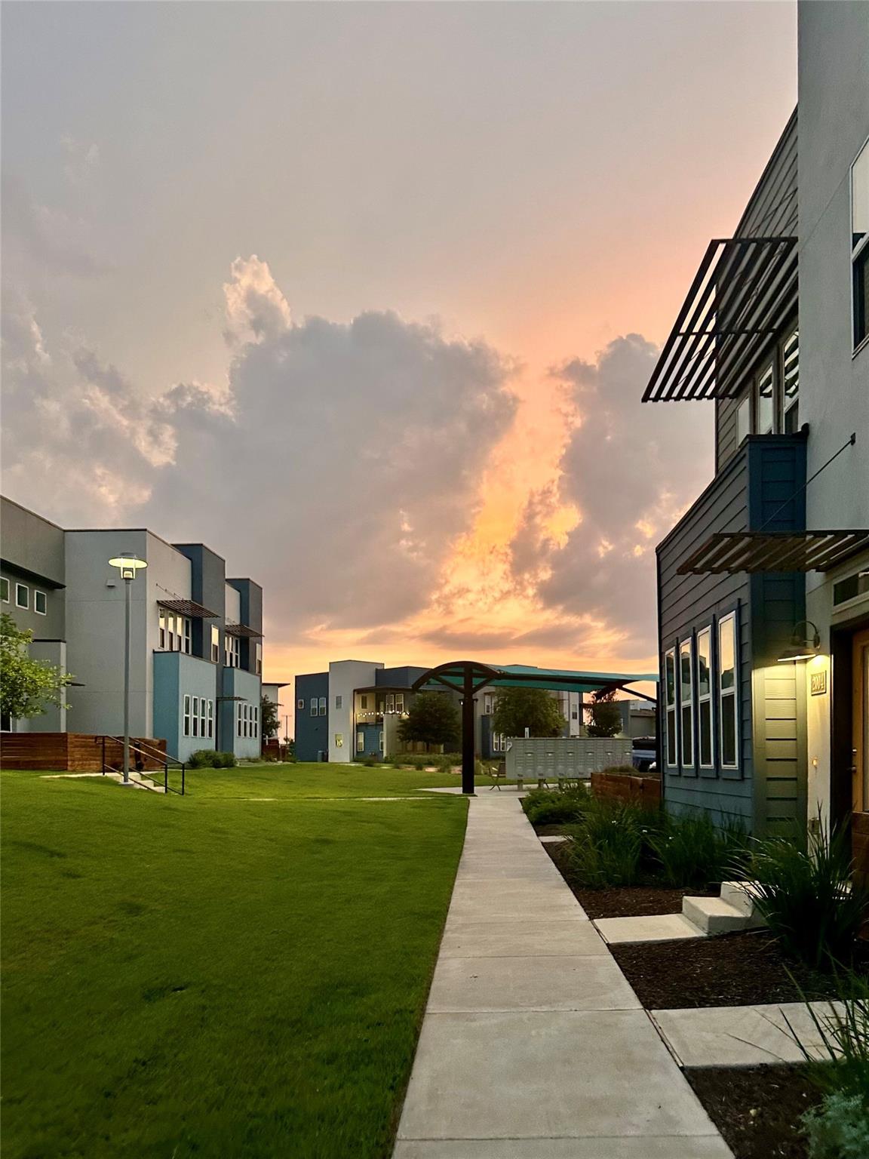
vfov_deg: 71.6
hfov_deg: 56.8
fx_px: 803
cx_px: 434
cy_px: 580
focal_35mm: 24
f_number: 1.78
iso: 320
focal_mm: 6.86
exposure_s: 1/60
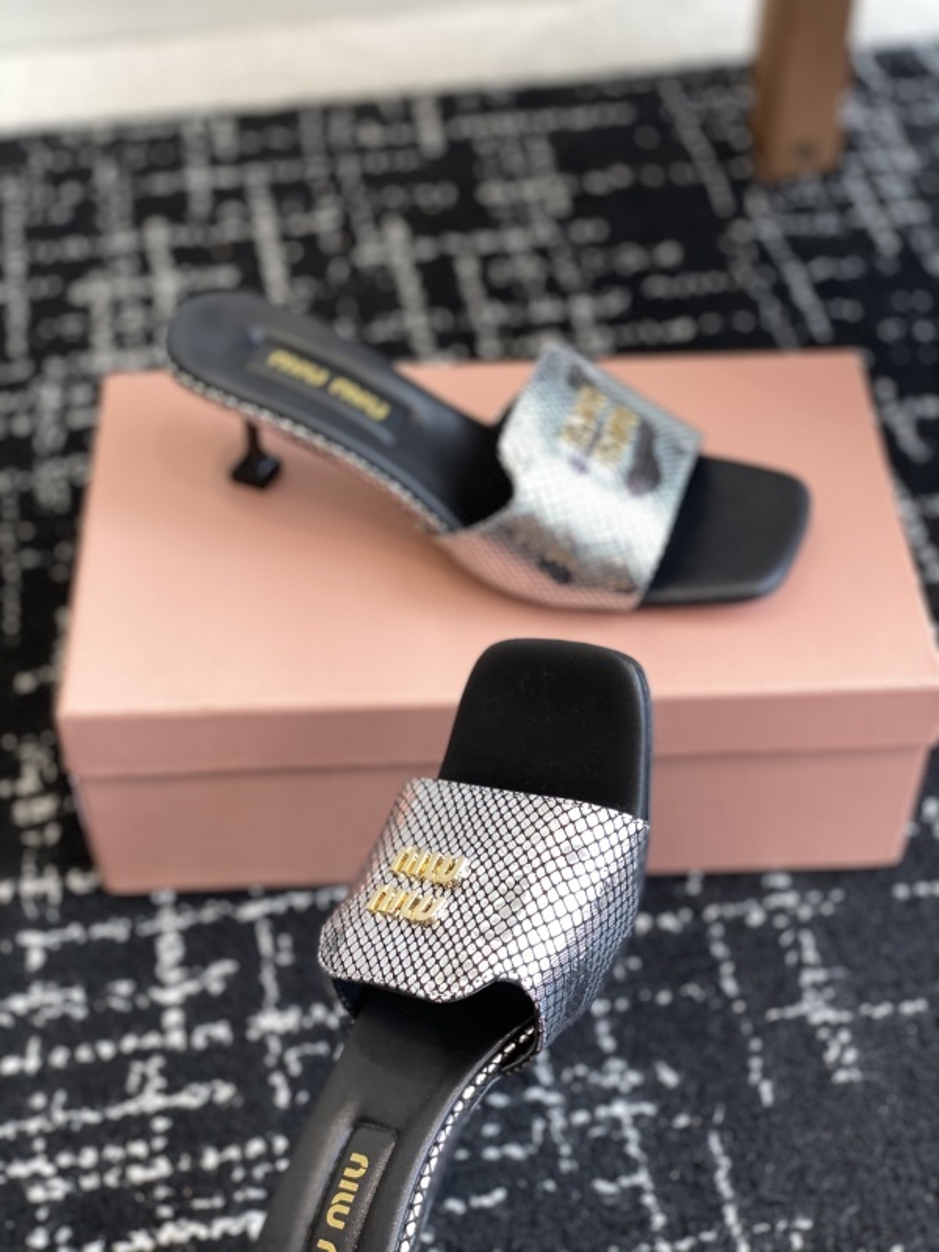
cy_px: 626
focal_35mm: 52
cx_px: 470
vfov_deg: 36.8
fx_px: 1881
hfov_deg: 28.0
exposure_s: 1/122
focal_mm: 6
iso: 100
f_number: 2
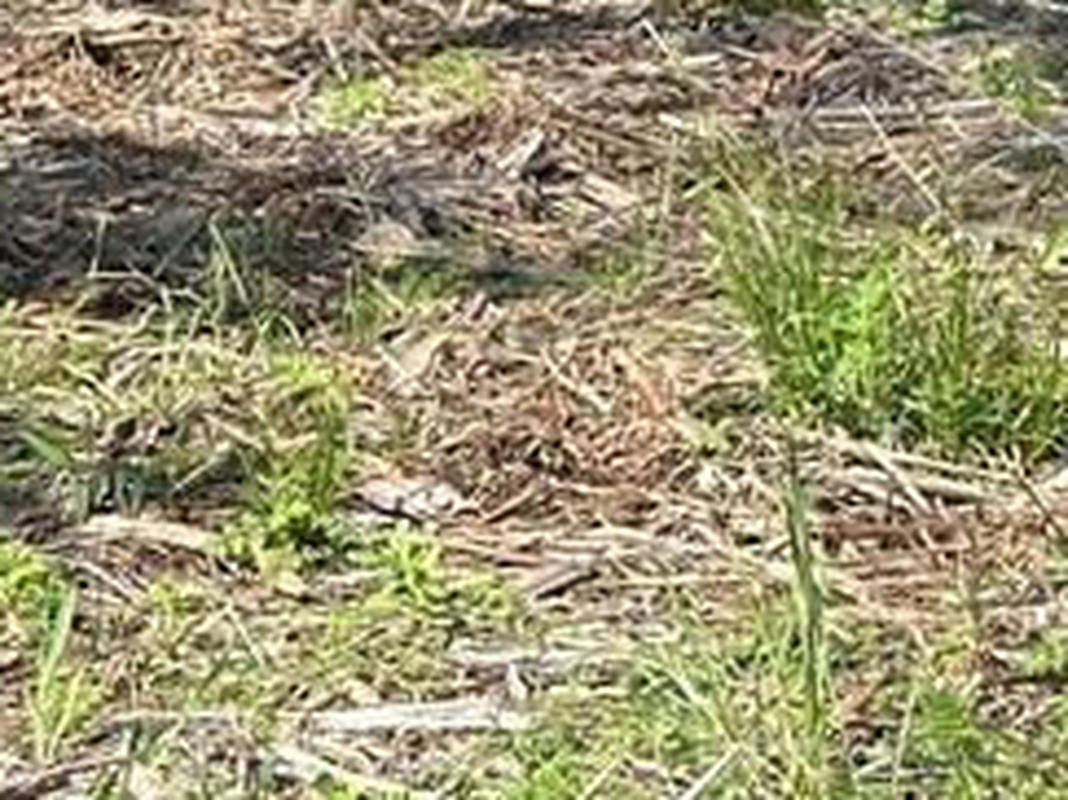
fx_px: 6229
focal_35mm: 202
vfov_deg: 7.1
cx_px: 1736
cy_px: -782
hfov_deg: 9.5
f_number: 1.78
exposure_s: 1/1212
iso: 64
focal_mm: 6.86
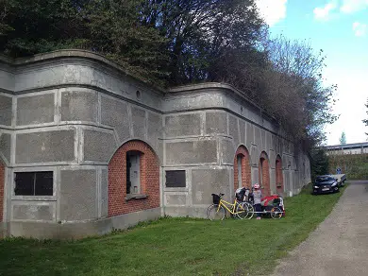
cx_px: 184
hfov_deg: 52.7
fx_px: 372
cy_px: 138
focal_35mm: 35
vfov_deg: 40.7
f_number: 2.4
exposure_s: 1/375
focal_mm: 4.28
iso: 50
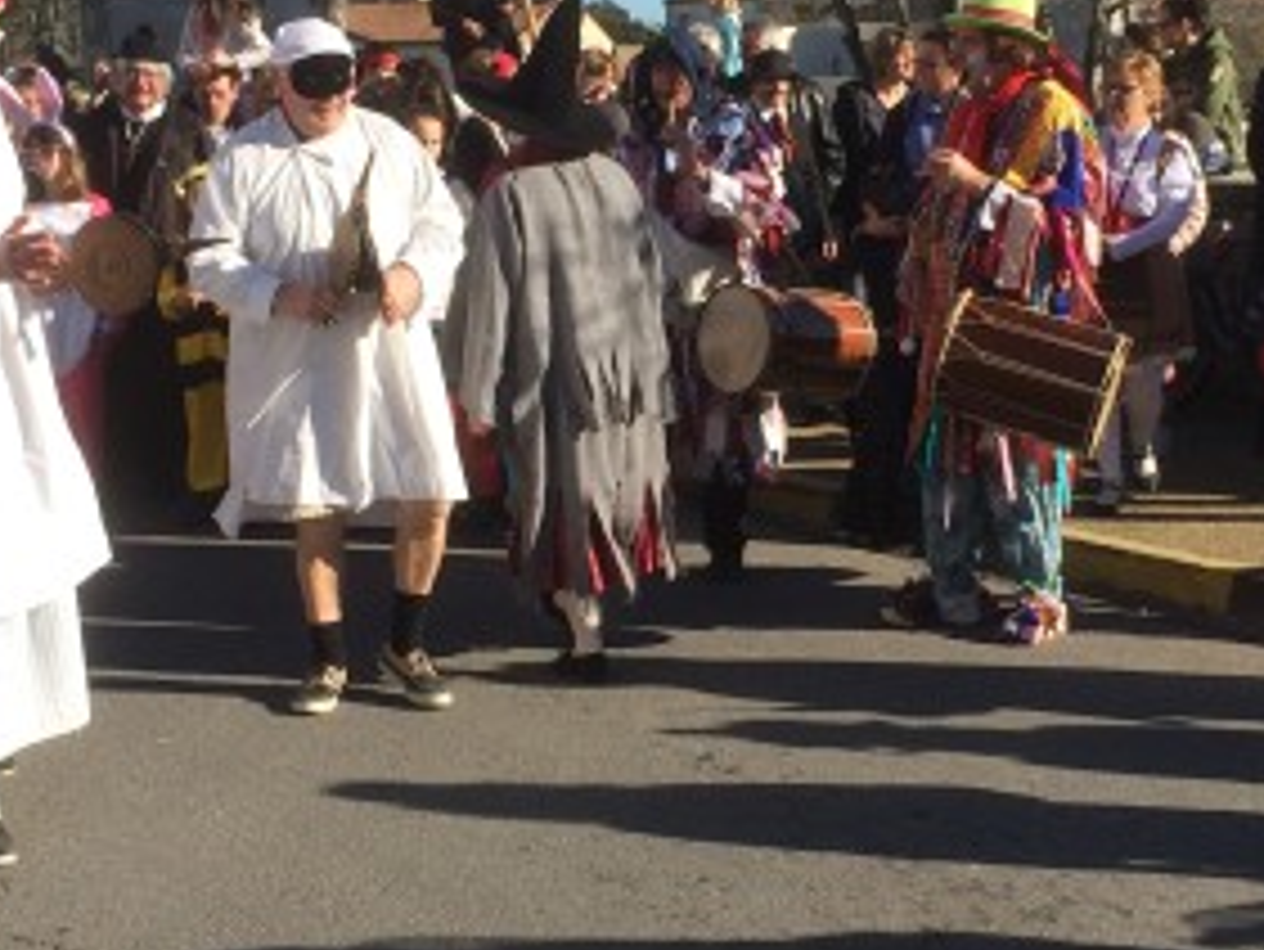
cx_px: 733
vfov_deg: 22.3
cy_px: 477
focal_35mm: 66
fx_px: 2411
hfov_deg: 29.3
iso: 32
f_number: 2.2
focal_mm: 4.15
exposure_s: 1/1709
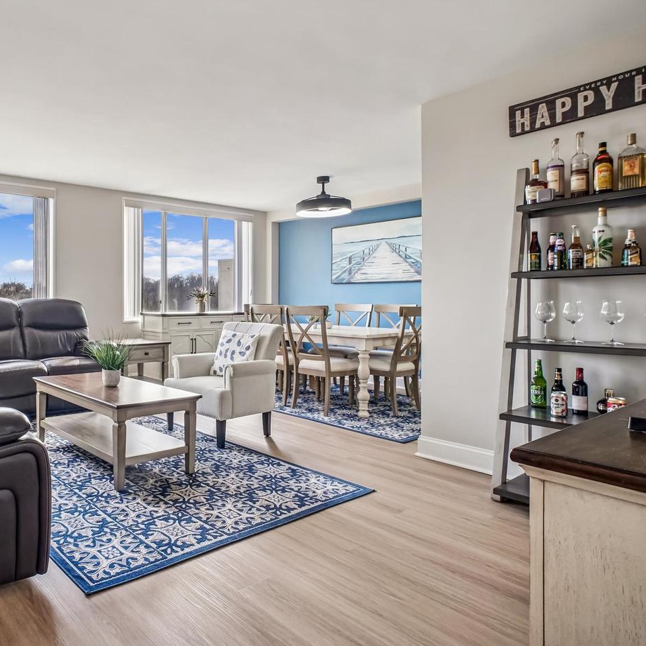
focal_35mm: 22
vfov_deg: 70.5
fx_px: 457
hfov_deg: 65.6
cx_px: 152
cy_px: 316
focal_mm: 11
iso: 500
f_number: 8
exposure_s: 1/50
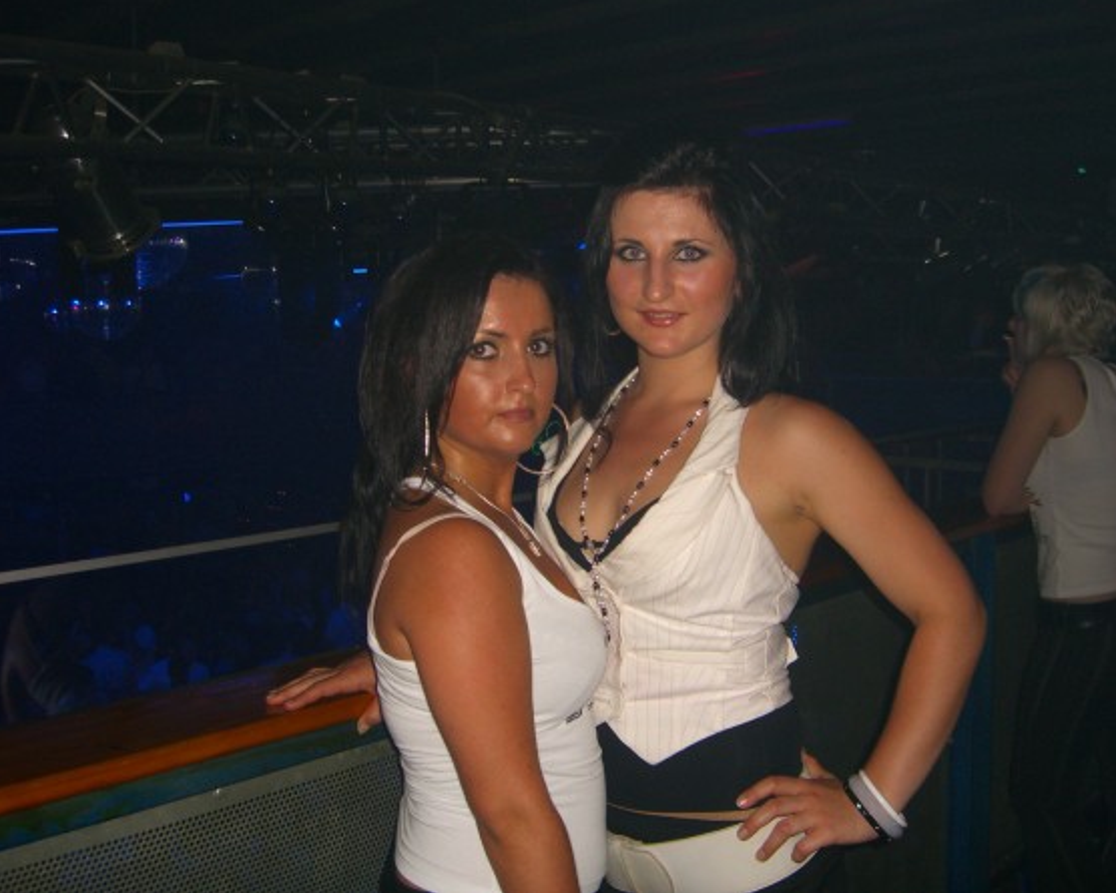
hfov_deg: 45.8
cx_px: 596
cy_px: 443
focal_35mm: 40
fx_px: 1321
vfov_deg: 37.3
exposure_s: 1/60
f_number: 2.8
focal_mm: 7.9
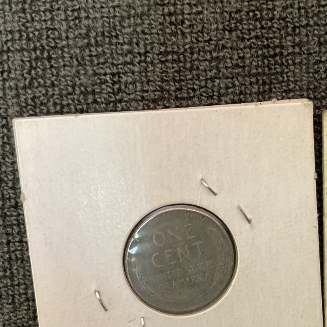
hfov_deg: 34.5
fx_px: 513
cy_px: 195
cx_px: 249
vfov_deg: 35.2
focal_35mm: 48
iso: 200
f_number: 1.8
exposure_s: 1/50
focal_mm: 3
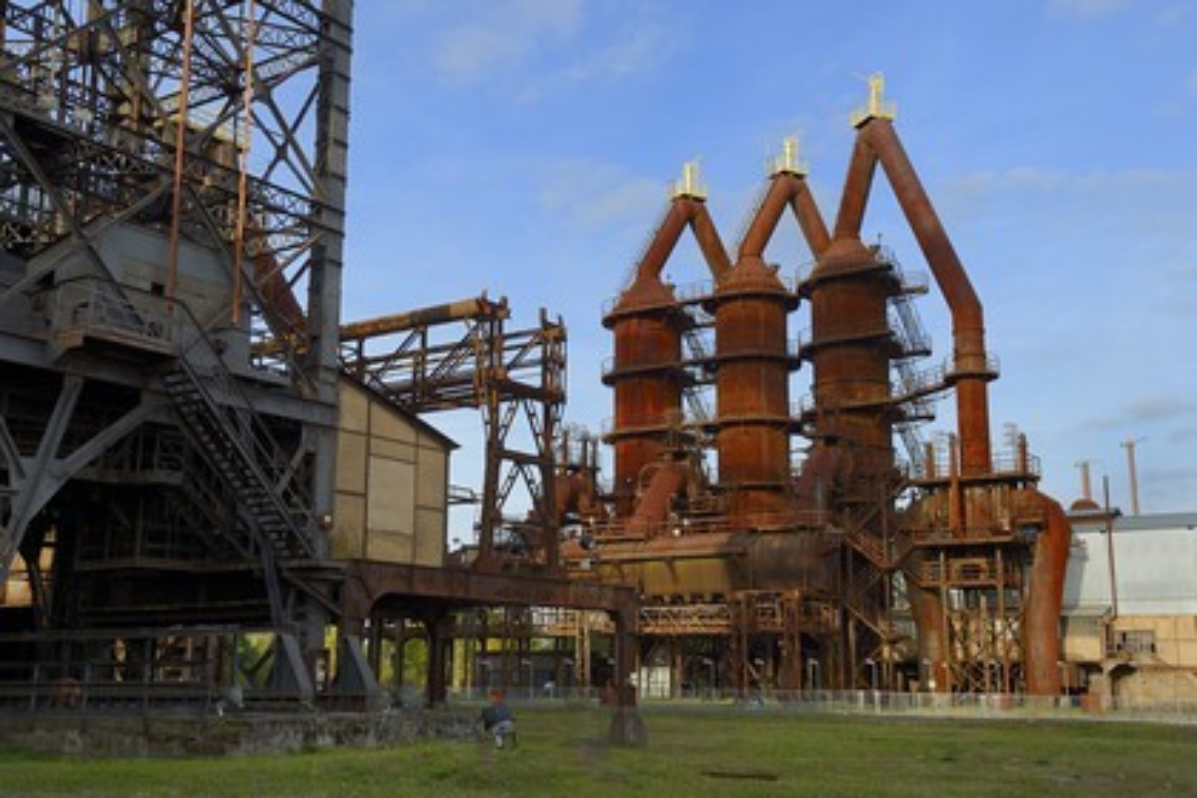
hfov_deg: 48.5
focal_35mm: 40
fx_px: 1330
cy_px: 399
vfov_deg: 33.4
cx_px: 598
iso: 200
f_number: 10
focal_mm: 40
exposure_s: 1/160
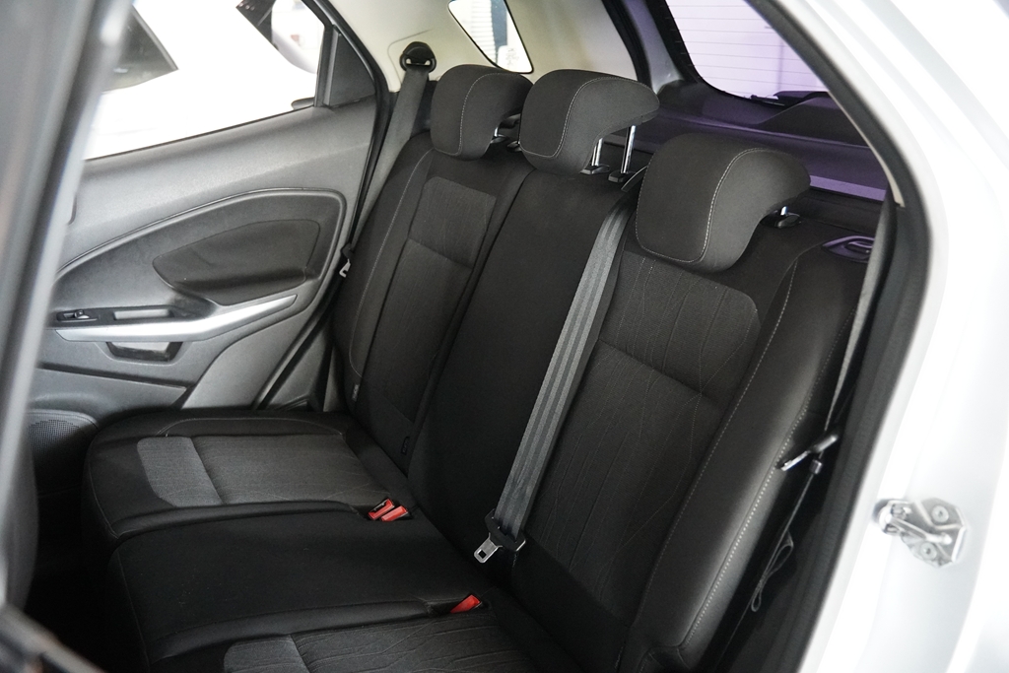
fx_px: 1009
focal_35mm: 36
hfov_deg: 53.1
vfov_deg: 36.9
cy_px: 336
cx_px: 504
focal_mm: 24
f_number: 2.8
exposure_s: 1/100
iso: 6400
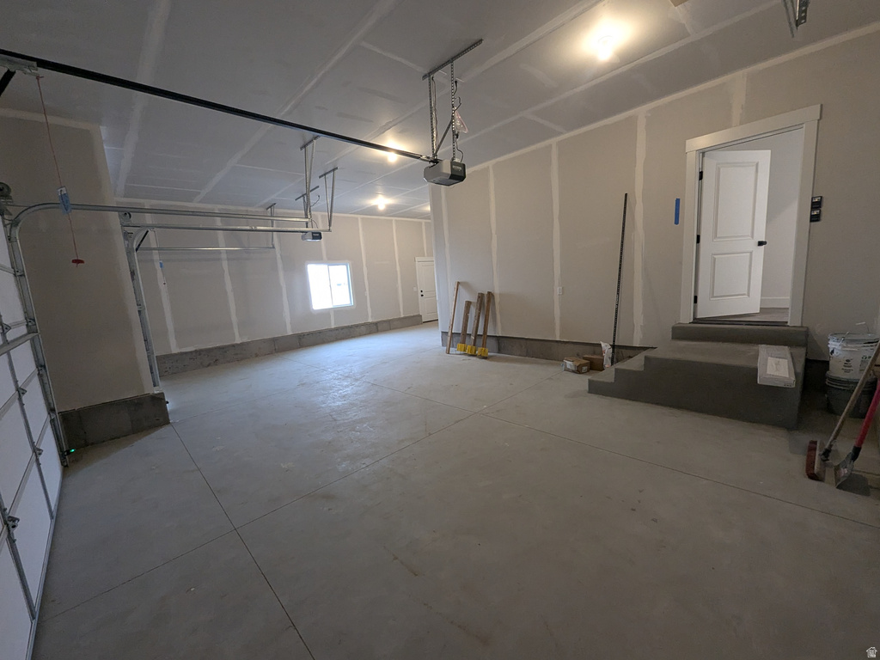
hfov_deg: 106.2
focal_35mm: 13
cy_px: 330
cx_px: 440
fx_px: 330
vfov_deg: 89.9
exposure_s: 1/60
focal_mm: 1.95
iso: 336
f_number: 2.2
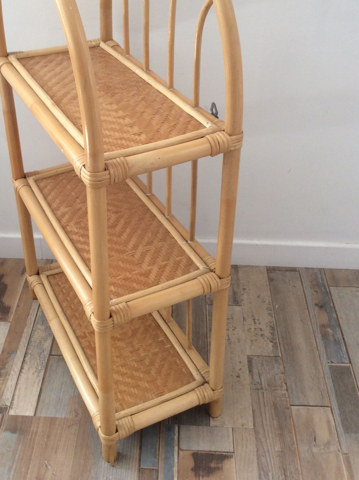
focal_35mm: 46
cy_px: 165
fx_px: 638
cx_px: 133
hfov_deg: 31.3
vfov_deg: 40.8
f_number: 2.4
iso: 40
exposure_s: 1/25
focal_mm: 3.3
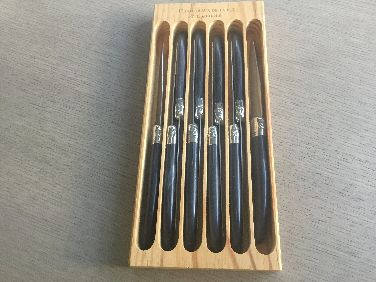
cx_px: 188
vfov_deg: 45.4
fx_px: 337
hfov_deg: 58.4
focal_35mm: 31
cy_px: 141
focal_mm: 3.3
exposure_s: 1/33
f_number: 2.4
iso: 200
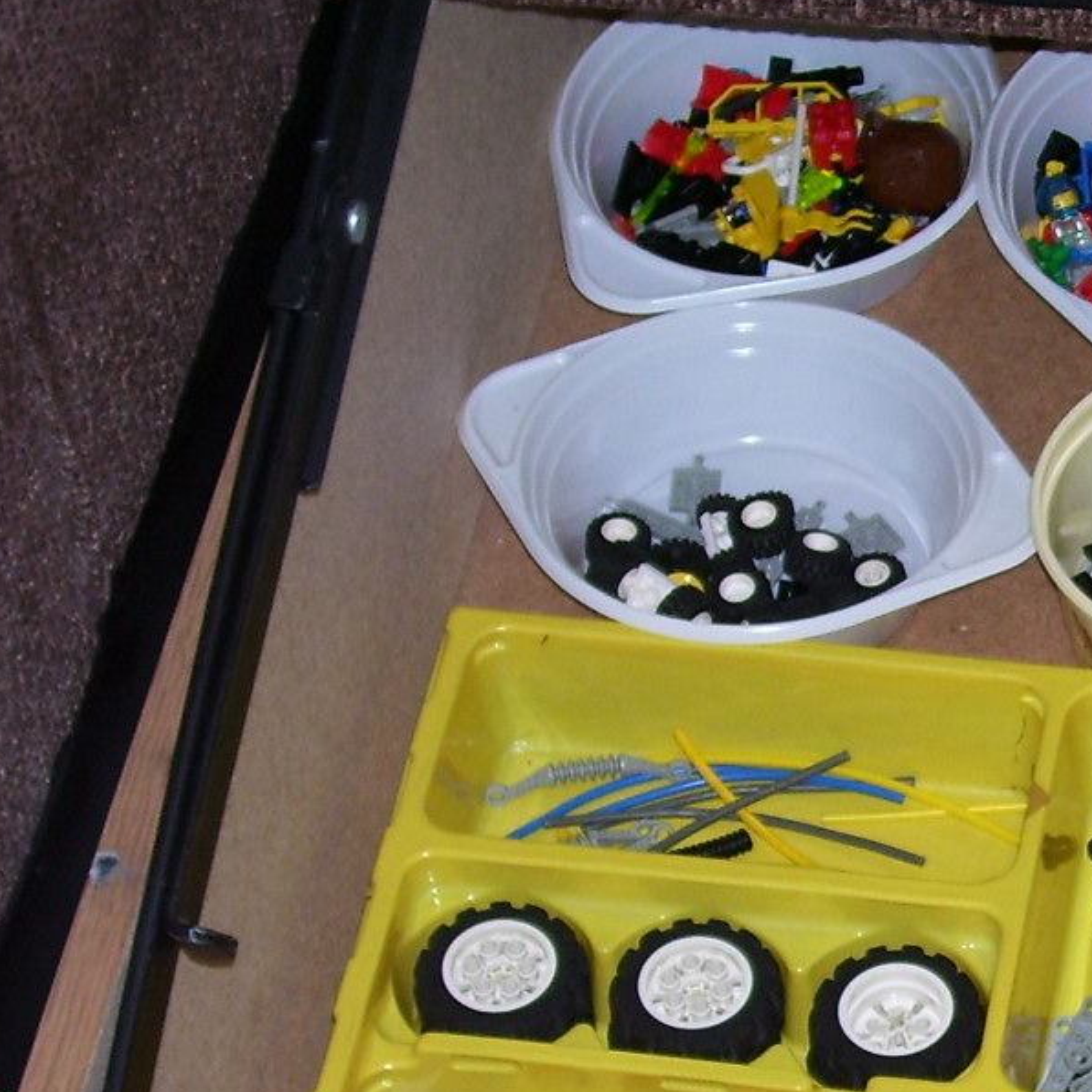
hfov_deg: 12.9
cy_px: 776
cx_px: 1447
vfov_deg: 13.4
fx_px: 4640
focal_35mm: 130
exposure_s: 1/15
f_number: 3.4
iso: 80
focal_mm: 8.6
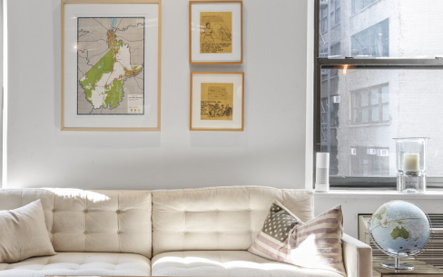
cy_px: 147
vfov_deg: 28.6
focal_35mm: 45
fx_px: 543
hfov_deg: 43.6
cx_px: 140
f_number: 10
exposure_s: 1/5
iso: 320
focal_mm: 18
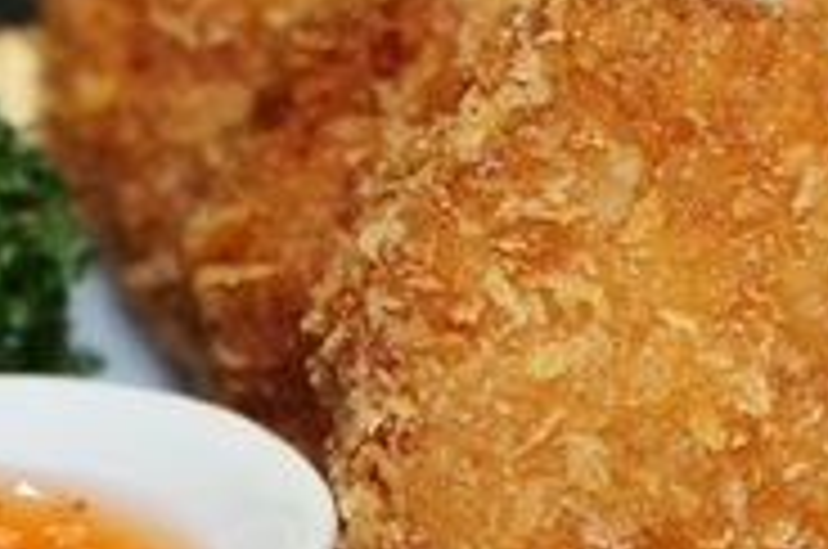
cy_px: 101
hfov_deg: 8.5
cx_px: 459
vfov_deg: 5.6
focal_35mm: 244
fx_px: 5602
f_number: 5
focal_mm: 56
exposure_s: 1/60
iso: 1250
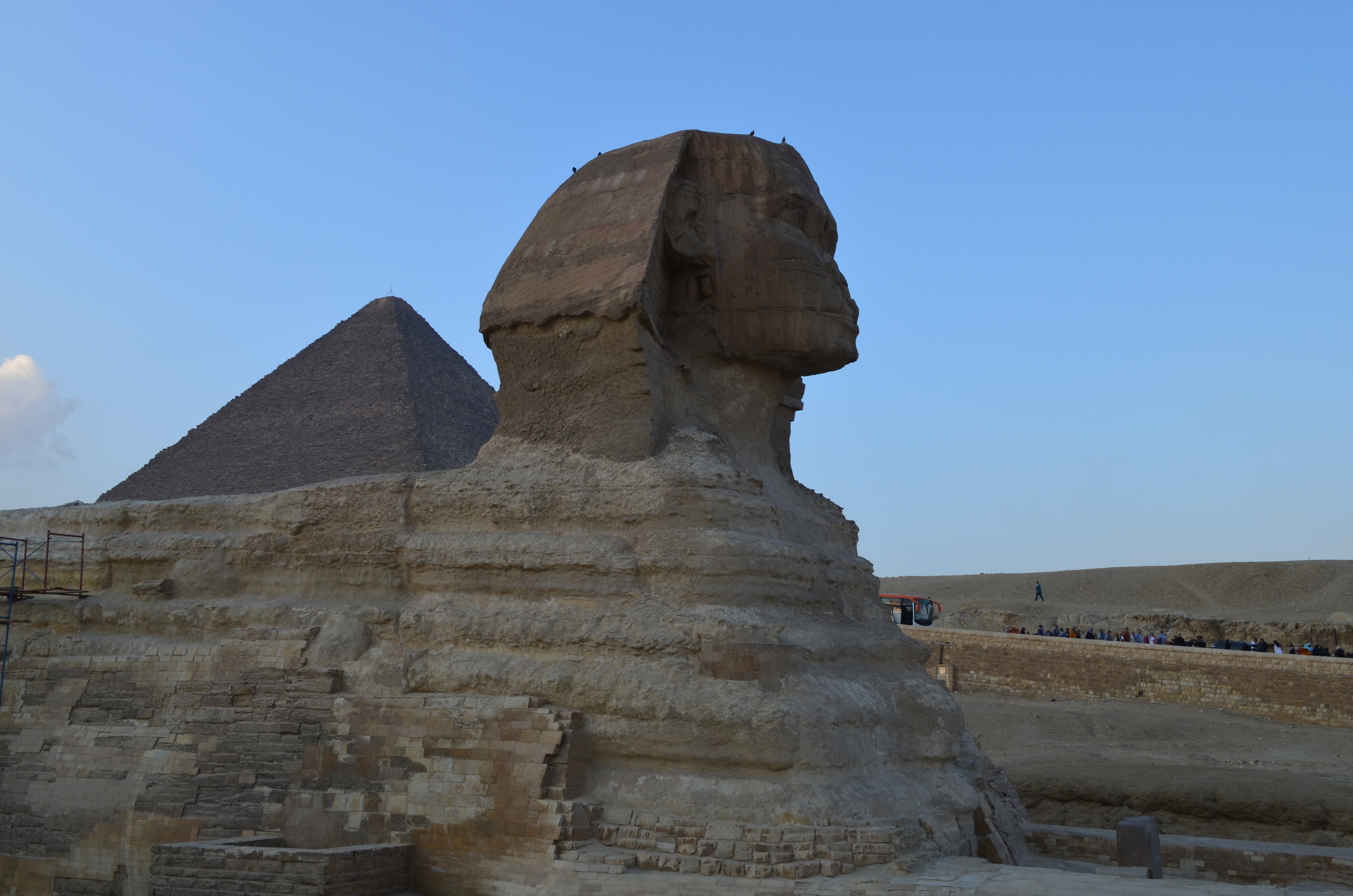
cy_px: 448
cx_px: 676
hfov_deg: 49.6
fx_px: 1463
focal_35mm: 39
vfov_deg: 34.1
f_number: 11
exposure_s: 1/100
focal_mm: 26
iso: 200
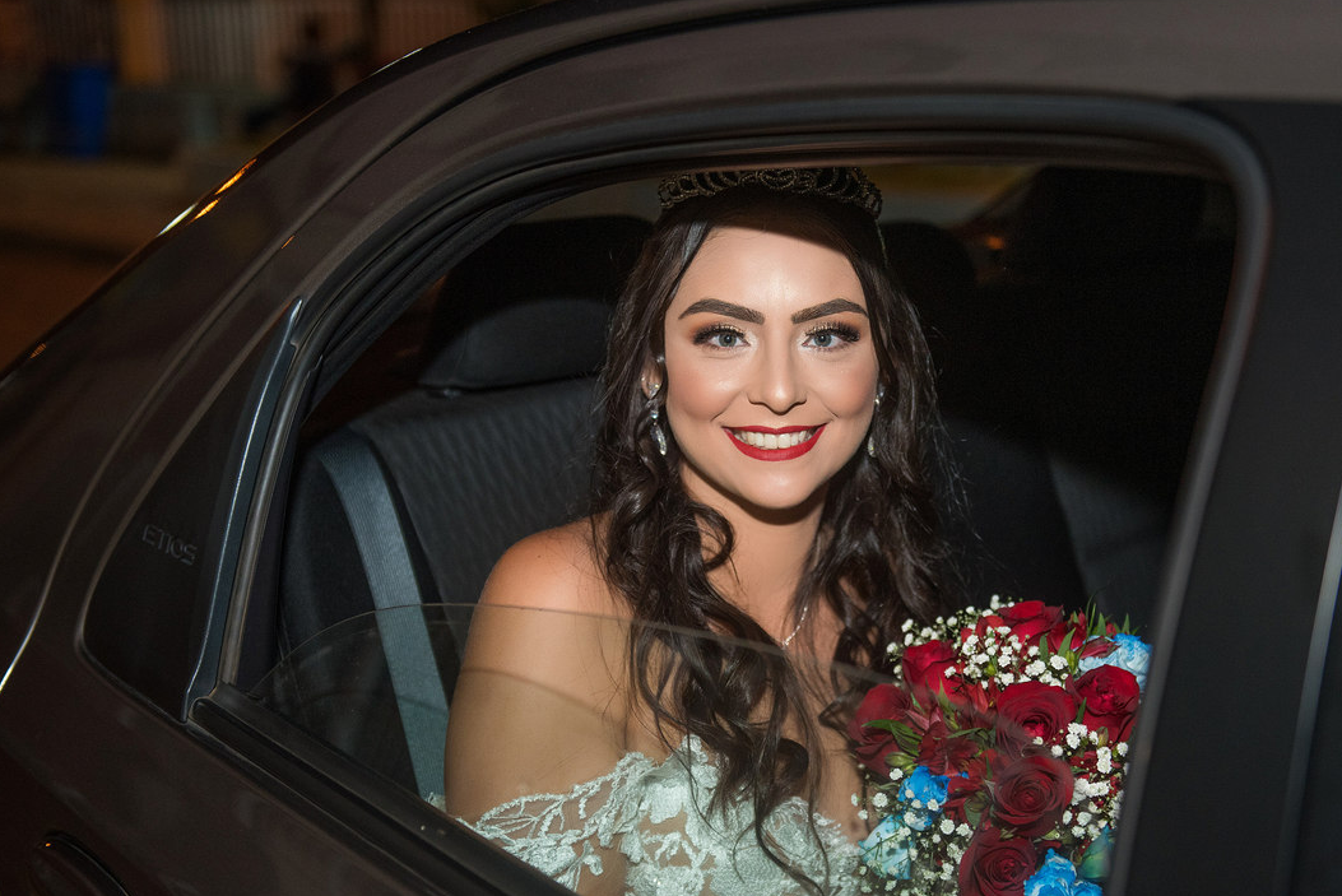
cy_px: 484
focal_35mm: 57
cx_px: 760
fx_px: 2126
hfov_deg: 35.0
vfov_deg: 23.8
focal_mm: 50
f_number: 2.8
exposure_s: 1/125
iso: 1600
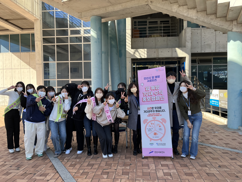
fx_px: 182
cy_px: 91
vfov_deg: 53.1
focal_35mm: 26
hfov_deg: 67.3
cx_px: 121
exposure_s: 1/598
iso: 50
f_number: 1.6
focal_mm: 5.1
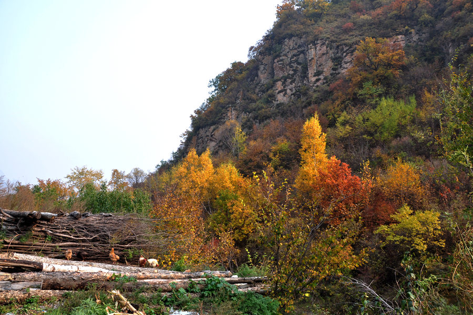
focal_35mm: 27
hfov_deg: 67.4
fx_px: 354
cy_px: 158
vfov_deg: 47.8
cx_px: 236
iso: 200
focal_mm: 18
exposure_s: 1/200
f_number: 7.1
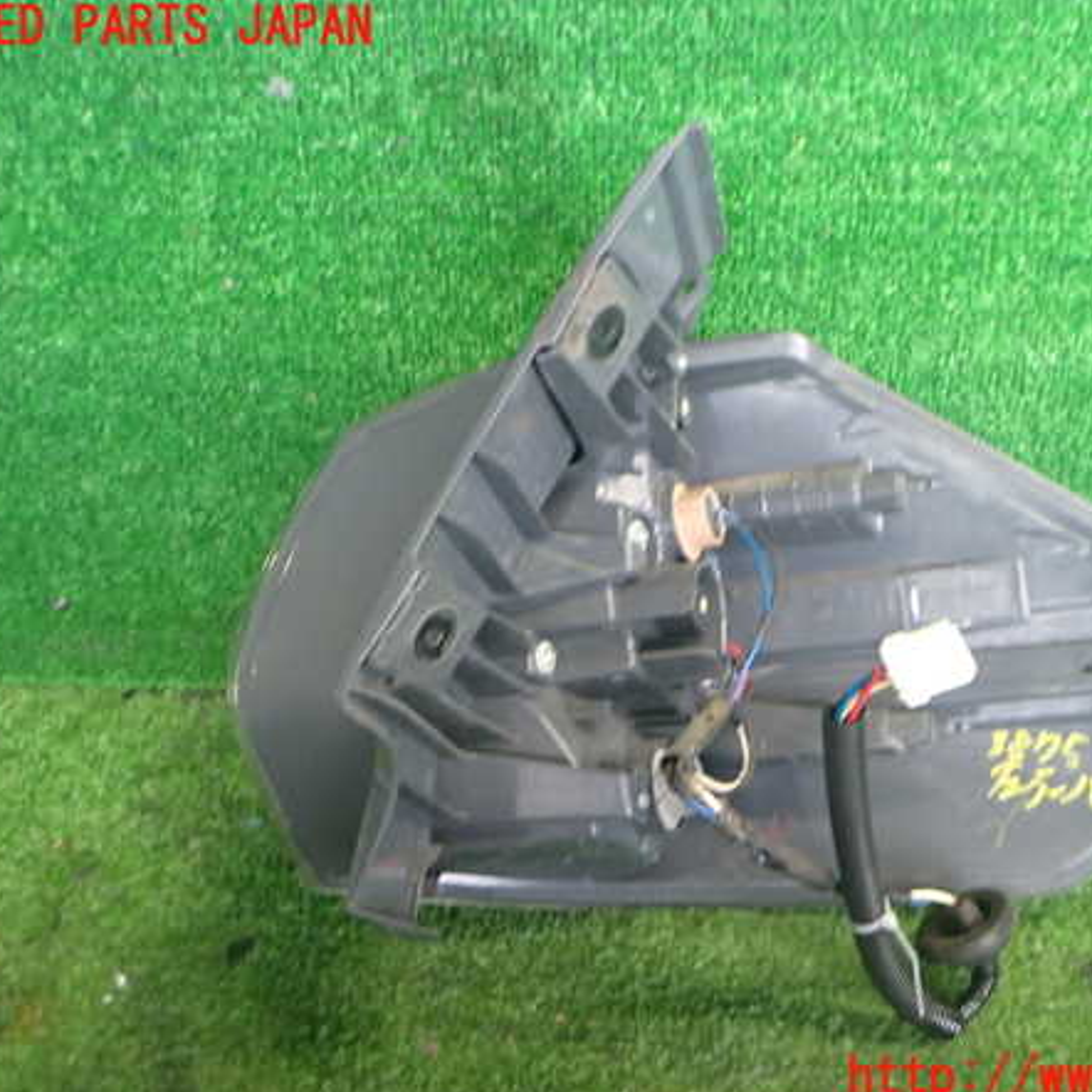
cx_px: 665
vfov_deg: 46.0
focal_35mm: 36
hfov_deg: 45.8
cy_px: 553
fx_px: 1285
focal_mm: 5.4
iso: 400
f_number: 2.3
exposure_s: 1/30
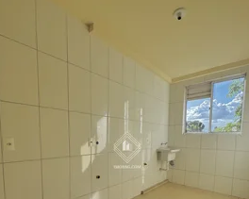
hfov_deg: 80.4
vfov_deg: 63.9
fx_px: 147
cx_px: 127
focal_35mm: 20
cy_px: 150
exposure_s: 1/631
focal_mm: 2.22
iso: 50
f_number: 2.2
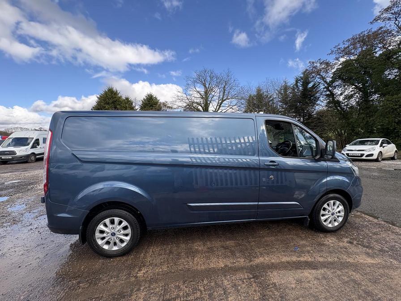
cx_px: 200
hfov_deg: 102.1
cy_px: 150
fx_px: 162
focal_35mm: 14
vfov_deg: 85.7
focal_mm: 2.22
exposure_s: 1/652
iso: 50
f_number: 2.2
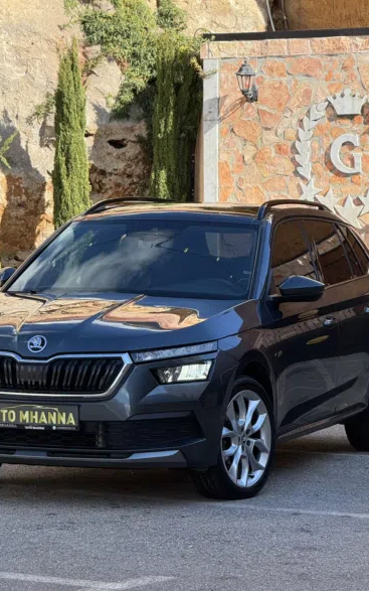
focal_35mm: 156
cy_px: 258
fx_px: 2509
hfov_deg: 8.4
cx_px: 155
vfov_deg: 13.4
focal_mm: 15.66
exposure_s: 1/632
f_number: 2.8
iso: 50
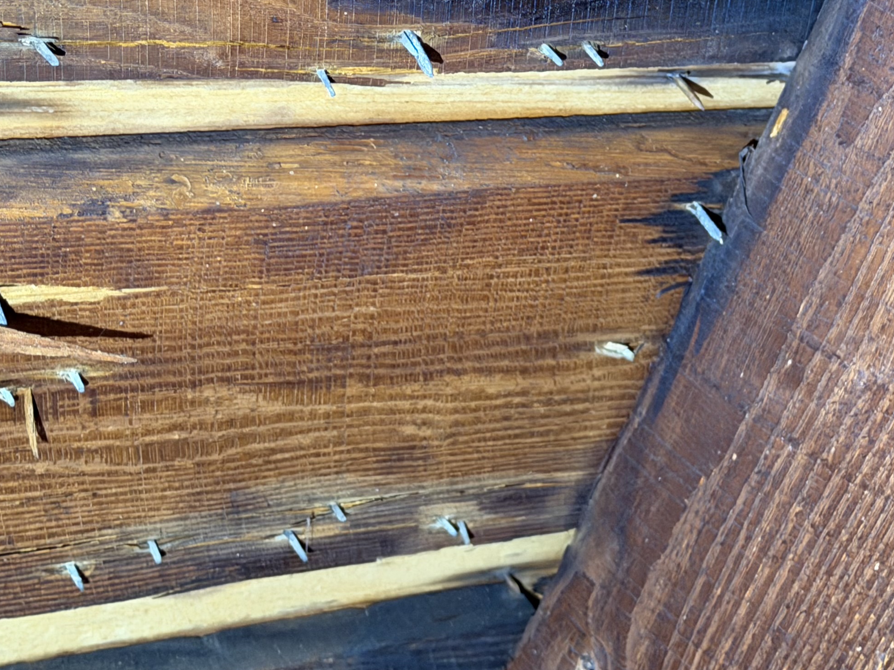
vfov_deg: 14.8
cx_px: 471
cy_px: 114
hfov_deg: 19.8
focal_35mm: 99
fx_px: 2557
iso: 320
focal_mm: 6.76
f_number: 1.78
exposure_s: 1/38
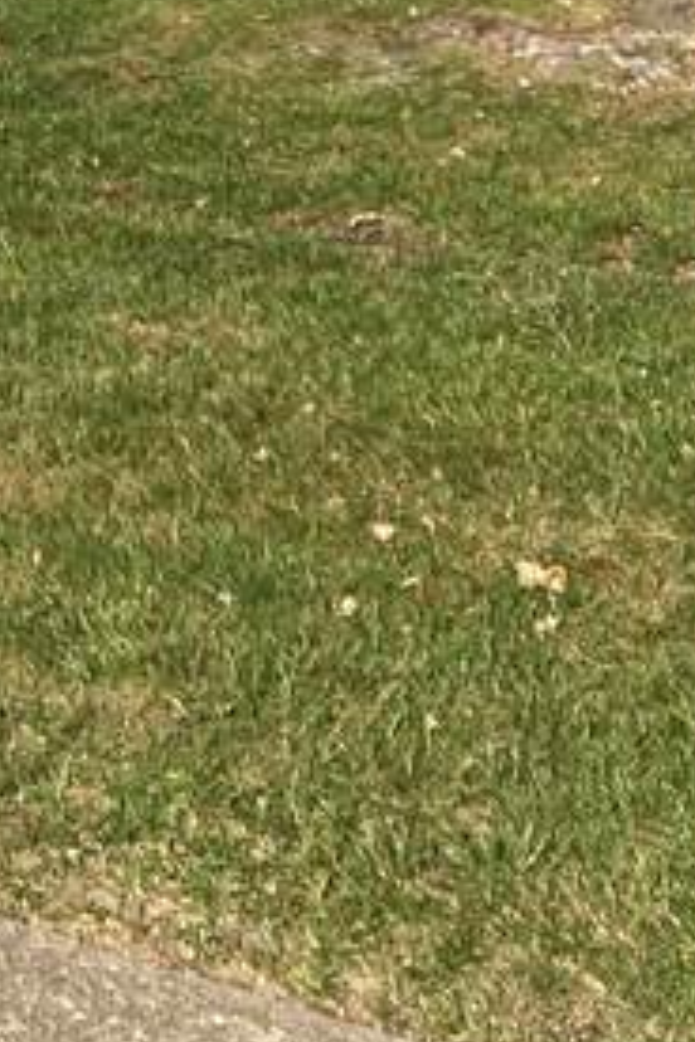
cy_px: -302
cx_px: -517
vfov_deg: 17.7
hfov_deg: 11.8
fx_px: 3127
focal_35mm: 108
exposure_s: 1/3040
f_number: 1.8
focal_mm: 3.99
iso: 20
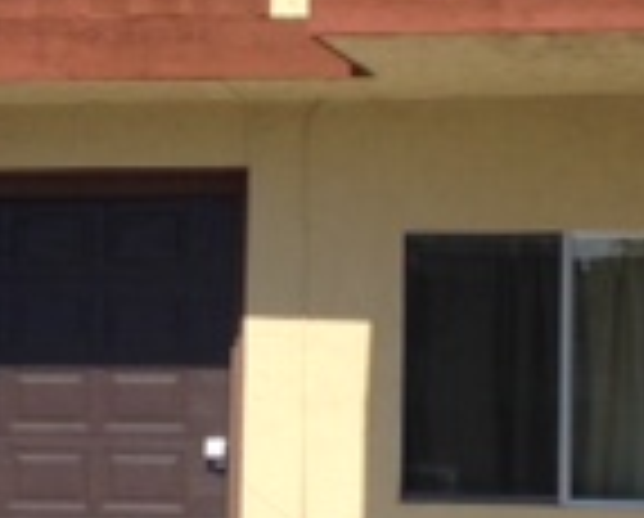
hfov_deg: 13.3
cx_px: 104
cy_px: 365
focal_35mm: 144
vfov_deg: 10.7
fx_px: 2750
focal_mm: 4.12
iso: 50
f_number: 2.4
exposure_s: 1/1695
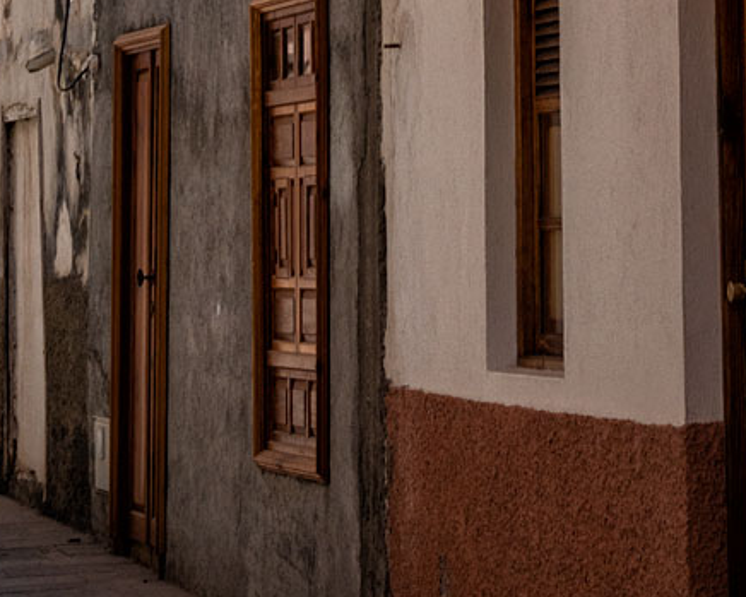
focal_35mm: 217
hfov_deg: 8.9
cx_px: 262
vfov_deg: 6.9
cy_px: -547
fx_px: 4792
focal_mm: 25.7
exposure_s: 1/1600
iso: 125
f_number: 4
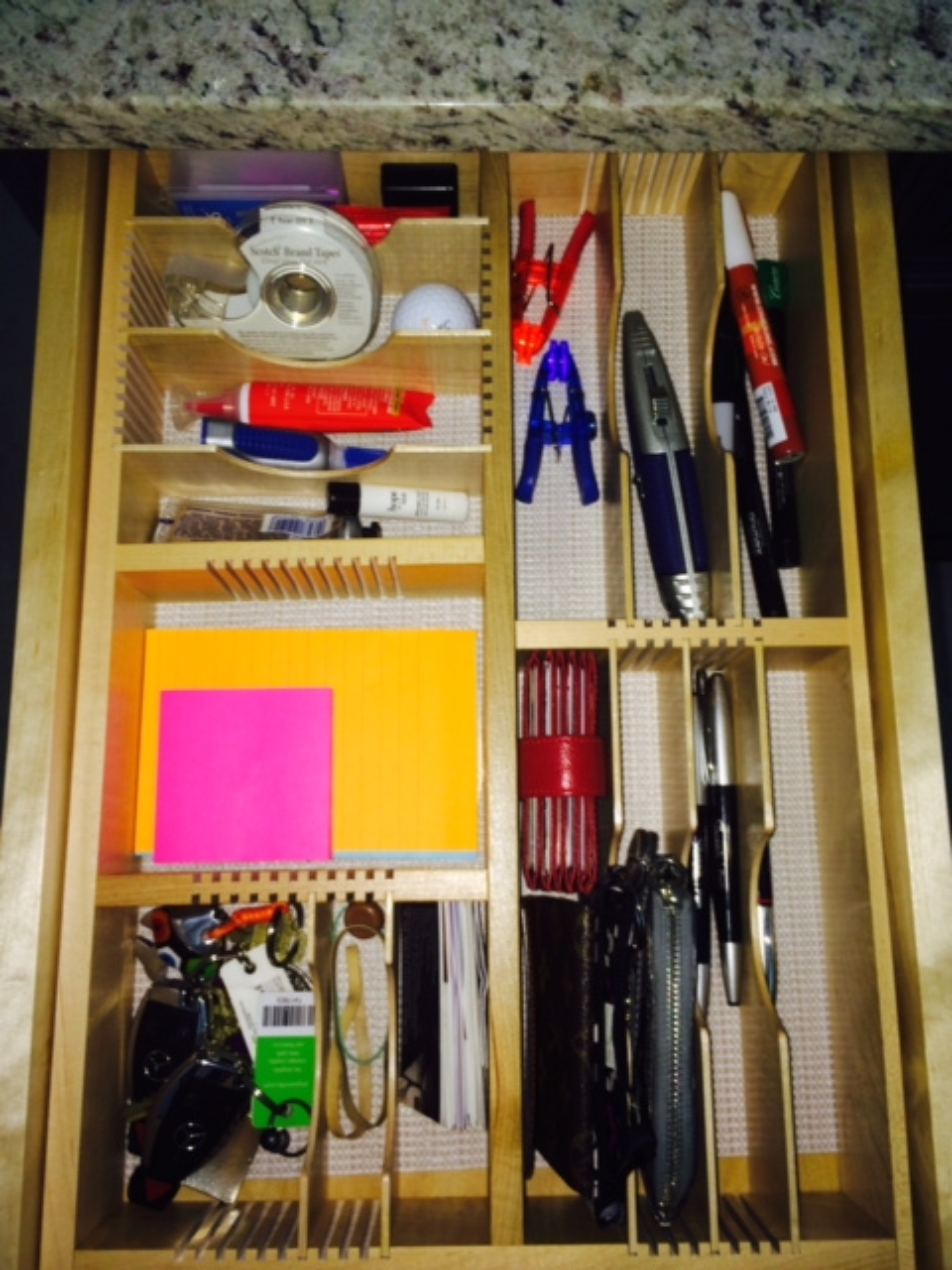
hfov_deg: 46.8
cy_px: 635
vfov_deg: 60.0
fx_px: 1100
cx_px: 476
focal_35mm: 30
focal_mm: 4.12
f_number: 2.2
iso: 40
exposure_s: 1/30
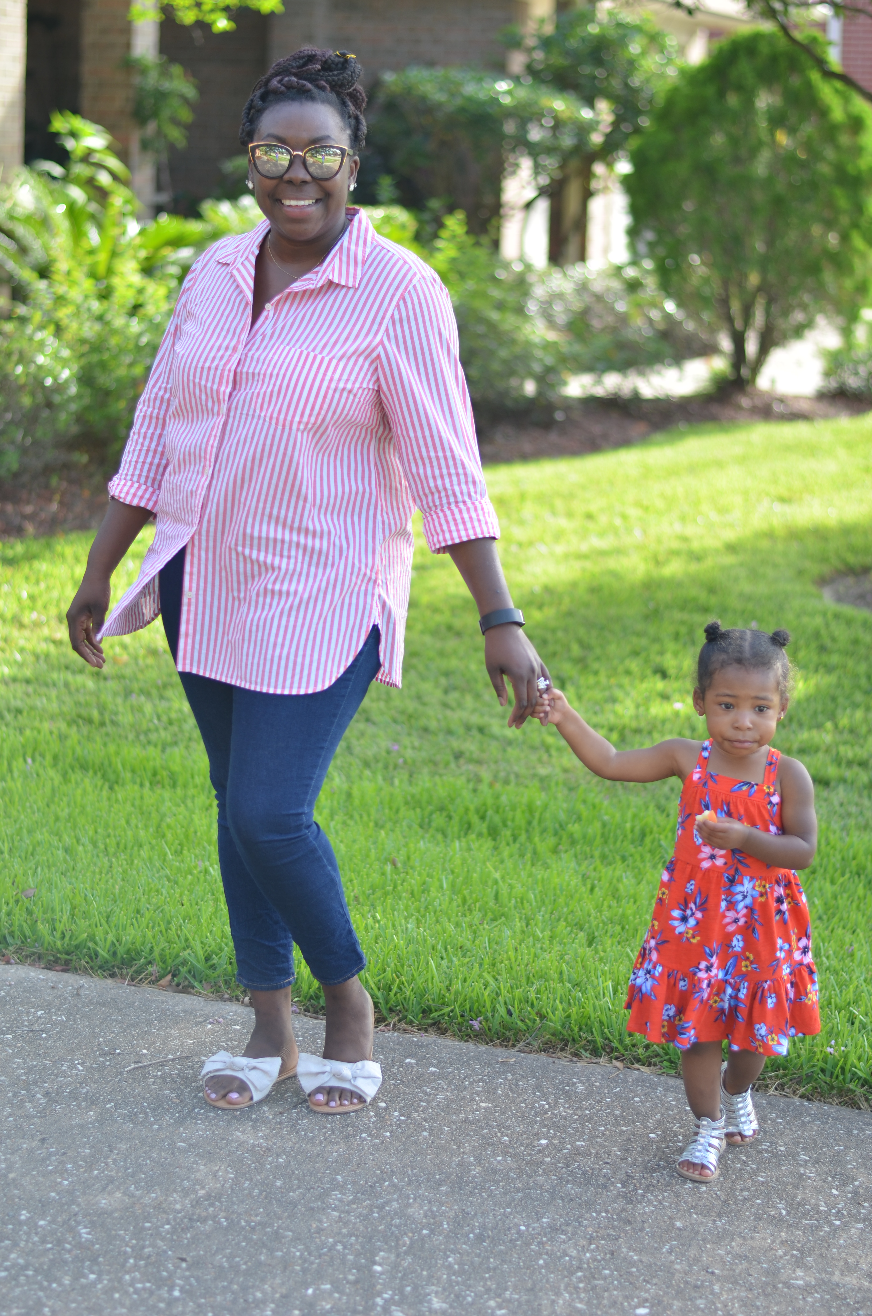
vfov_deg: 27.0
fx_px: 2737
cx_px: 436
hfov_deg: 18.1
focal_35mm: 75
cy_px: 658
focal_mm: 50
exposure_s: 1/500
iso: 100
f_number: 1.8
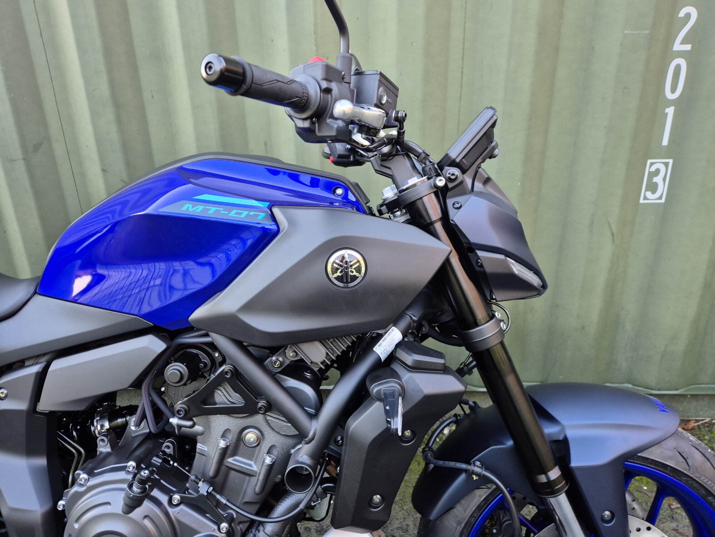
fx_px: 475
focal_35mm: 23
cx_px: 358
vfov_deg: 58.9
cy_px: 268
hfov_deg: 73.9
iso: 250
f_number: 1.8
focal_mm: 5.4
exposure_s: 1/100
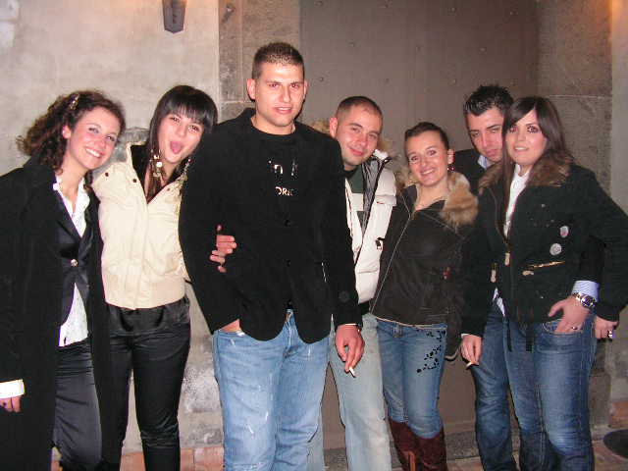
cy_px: 236
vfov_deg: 39.7
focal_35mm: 36
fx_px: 653
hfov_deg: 51.4
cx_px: 314
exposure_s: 1/40
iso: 200
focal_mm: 6
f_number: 3.2
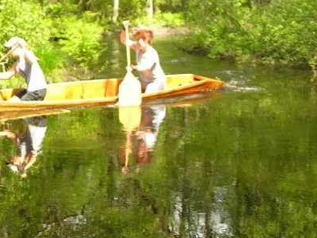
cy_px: 132
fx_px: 714
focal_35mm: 78
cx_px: -9
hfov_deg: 23.8
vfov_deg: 18.9
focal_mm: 8.9
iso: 50
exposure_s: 1/125
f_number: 3.2
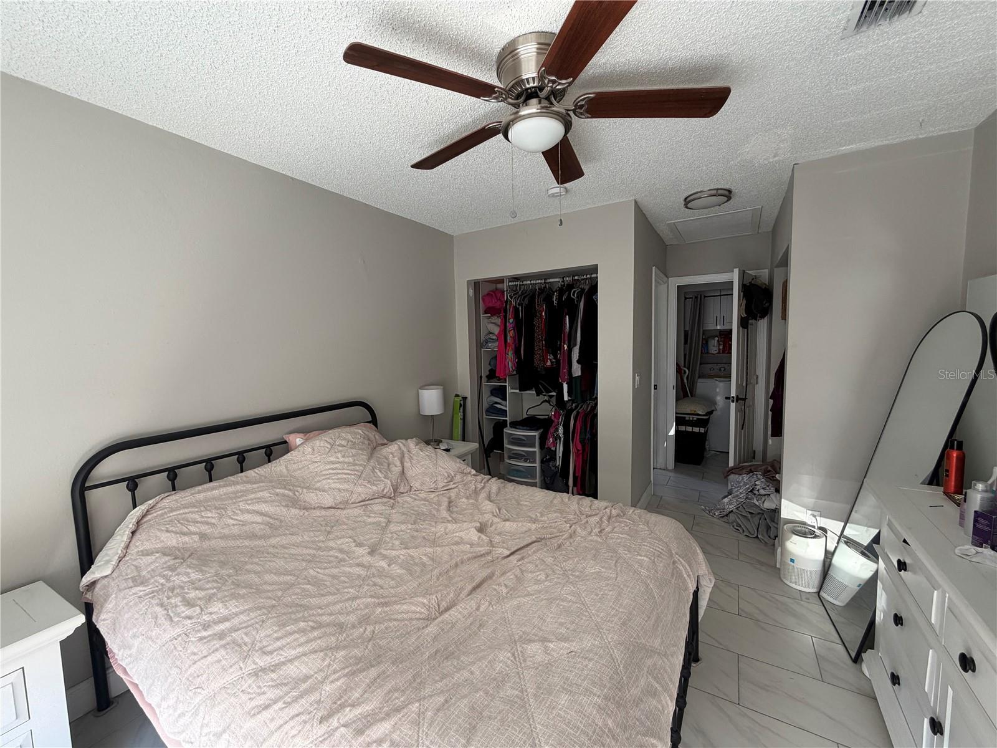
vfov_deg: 85.7
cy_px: 374
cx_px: 498
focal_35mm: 14
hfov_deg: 102.1
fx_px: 403
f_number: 2.2
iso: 100
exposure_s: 1/121
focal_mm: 2.22
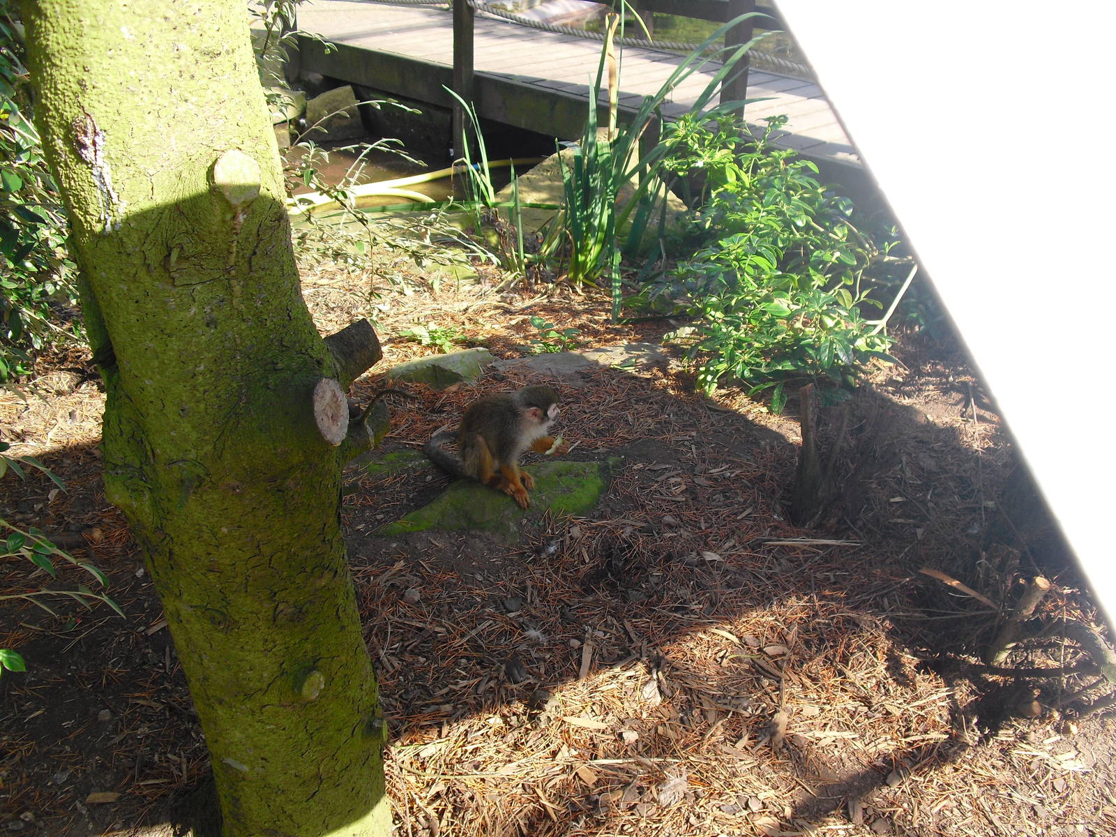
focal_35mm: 36
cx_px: 558
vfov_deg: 39.7
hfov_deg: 51.4
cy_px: 418
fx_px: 1161
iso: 100
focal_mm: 6.3
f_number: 3.1
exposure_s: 1/200
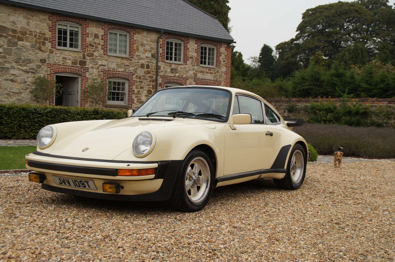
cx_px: 198
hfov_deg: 43.6
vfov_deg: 29.8
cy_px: 131
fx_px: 493
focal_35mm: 45
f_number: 5
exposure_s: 1/320
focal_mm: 30
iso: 100
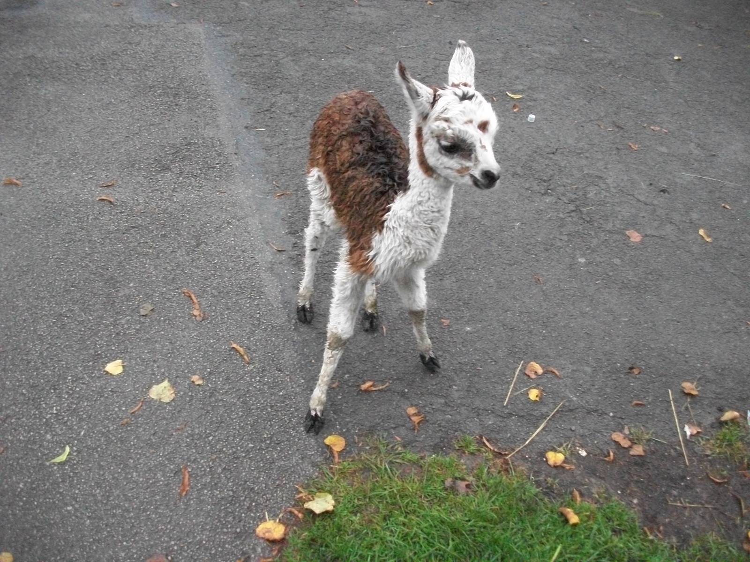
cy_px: 281
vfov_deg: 44.2
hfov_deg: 56.8
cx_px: 375
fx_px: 693
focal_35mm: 32
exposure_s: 1/250
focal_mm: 5.7
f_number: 2.9
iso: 800
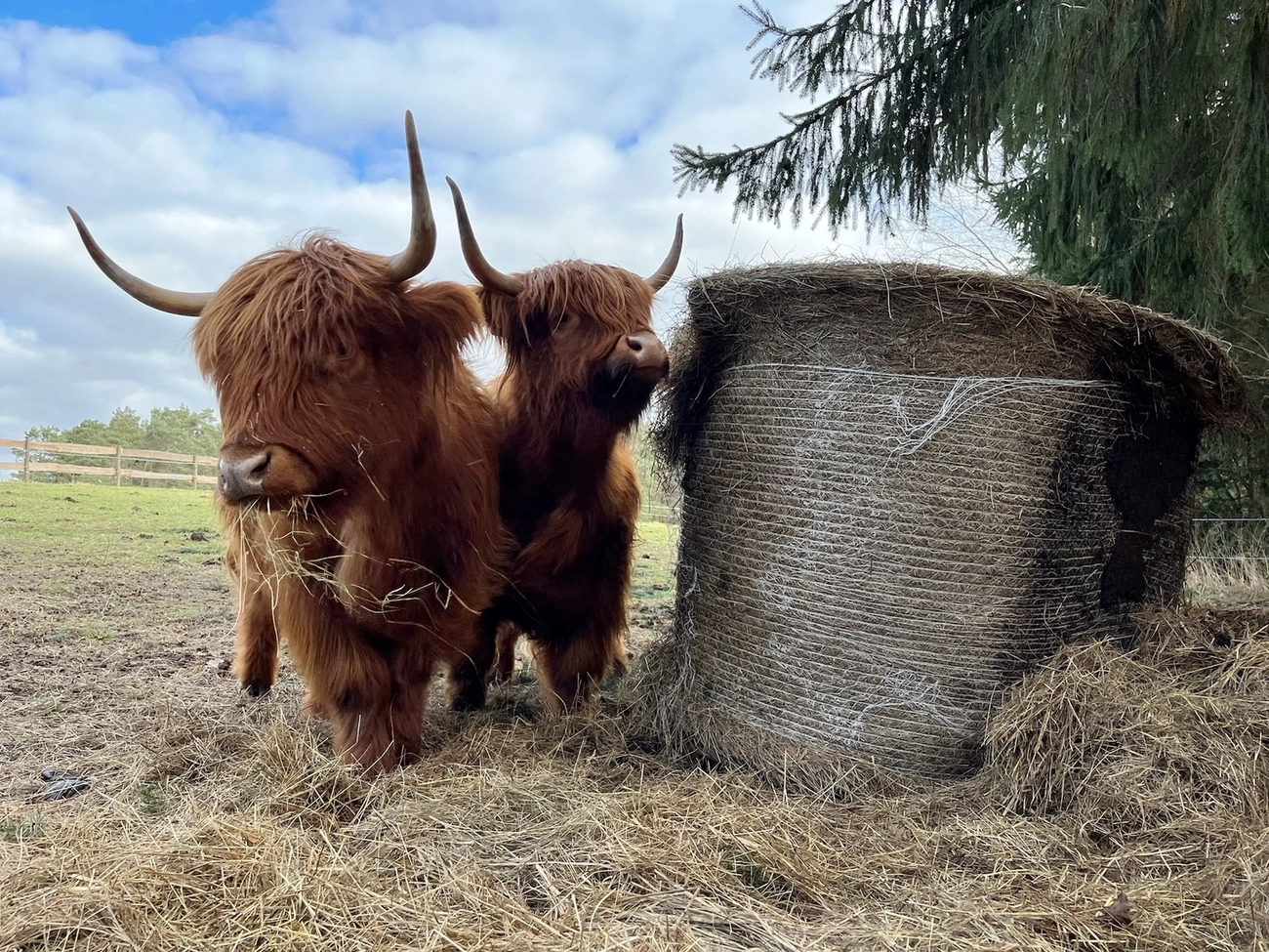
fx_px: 953
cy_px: 476
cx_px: 634
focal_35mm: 26
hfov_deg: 67.3
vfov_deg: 53.1
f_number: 1.6
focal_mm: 5.1
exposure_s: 1/761
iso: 50
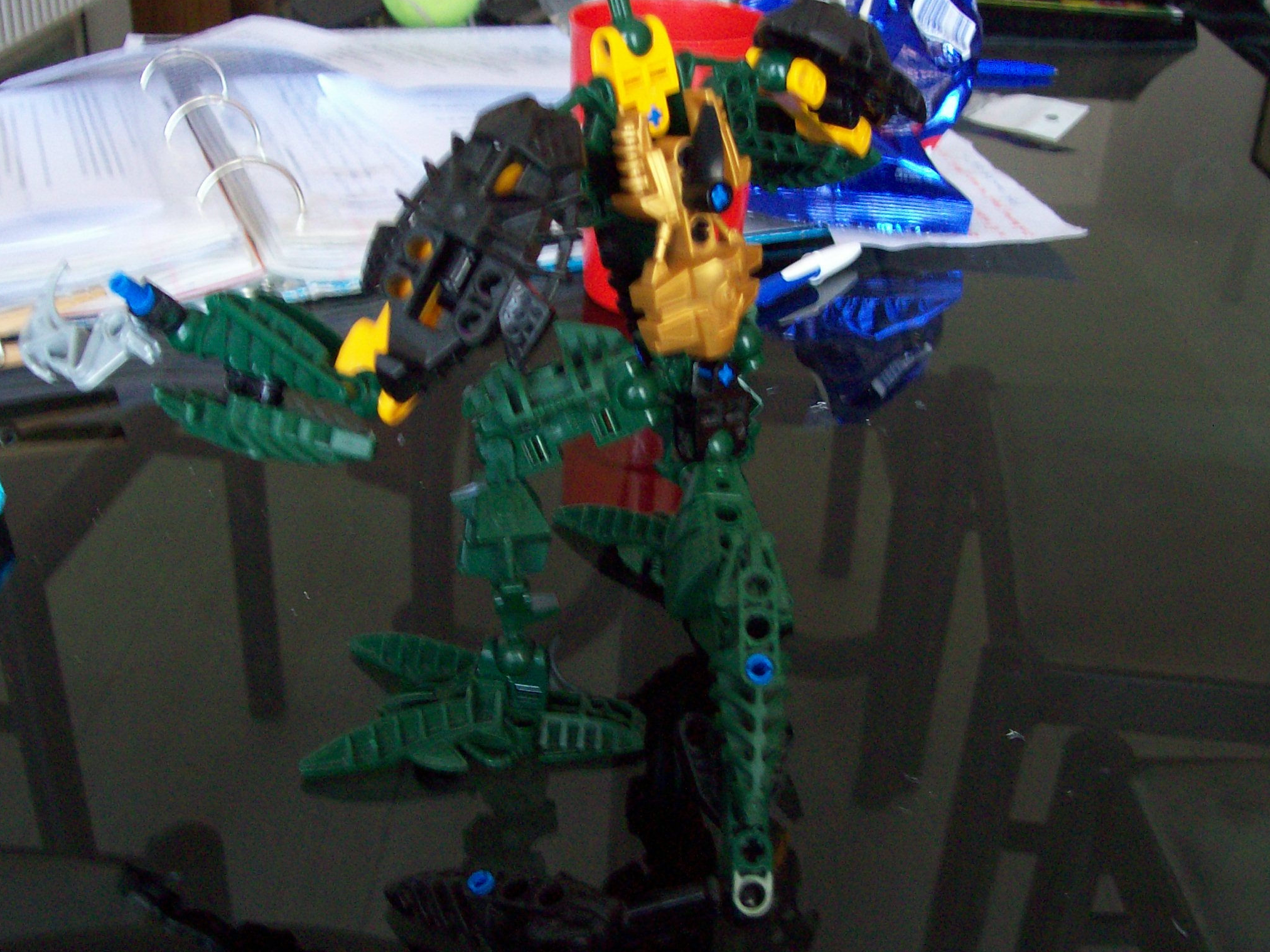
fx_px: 1504
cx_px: 600
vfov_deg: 35.1
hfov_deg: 45.8
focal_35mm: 41
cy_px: 461
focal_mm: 6
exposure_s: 1/8
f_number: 2.7
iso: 160
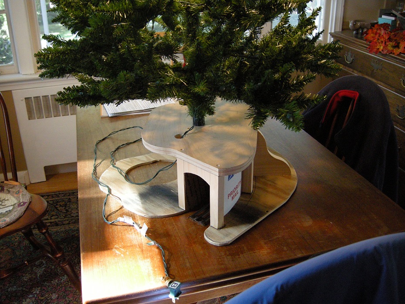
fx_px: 410
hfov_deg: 52.6
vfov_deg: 40.7
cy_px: 152
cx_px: 202
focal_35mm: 35
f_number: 2.7
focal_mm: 7.5
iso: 400
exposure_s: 1/62.3
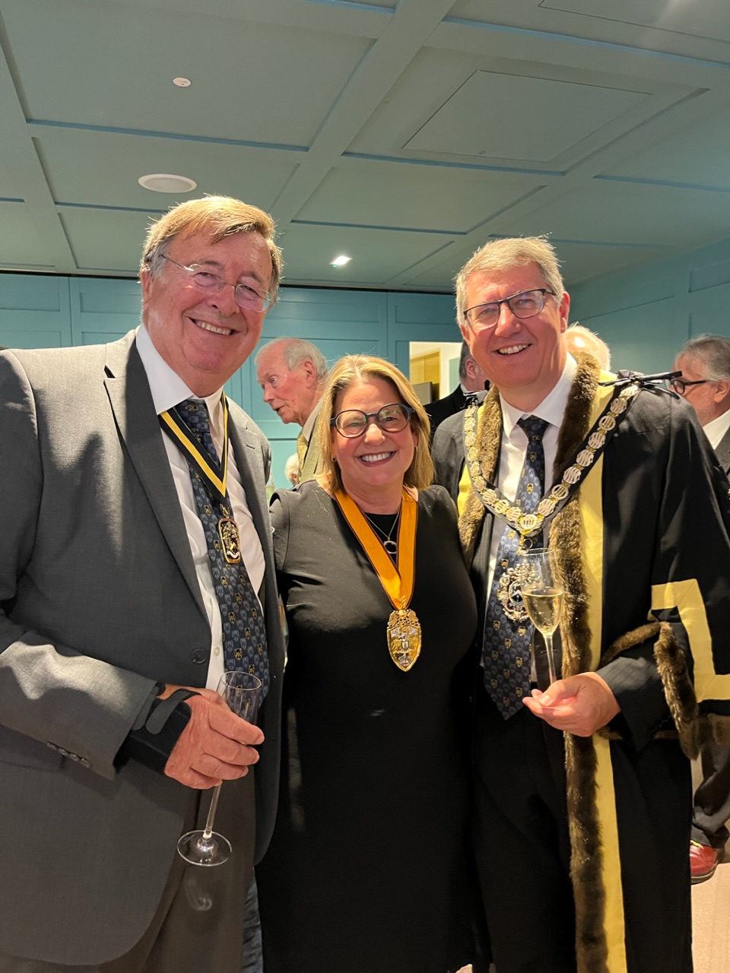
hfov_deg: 53.1
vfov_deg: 67.3
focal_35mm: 26
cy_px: 486
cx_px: 365
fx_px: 731
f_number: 1.6
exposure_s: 1/50
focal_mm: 5.1
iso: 400
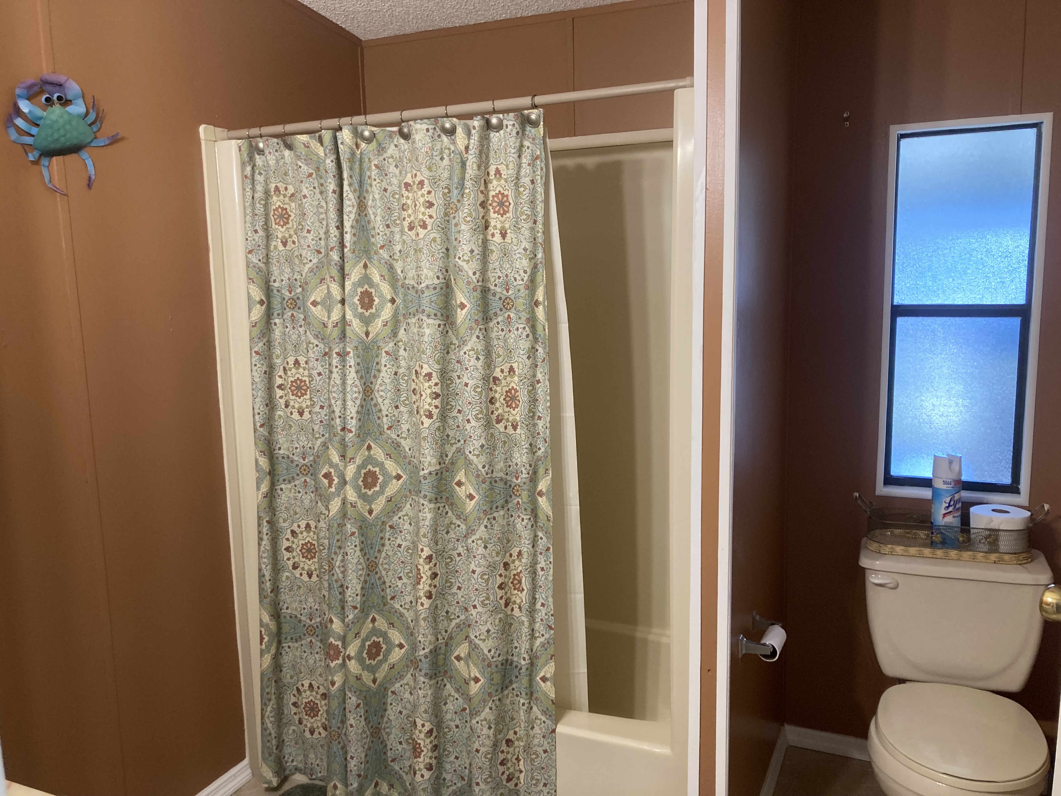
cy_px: 398
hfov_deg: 63.4
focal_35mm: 28
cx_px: 530
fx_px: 858
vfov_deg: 49.7
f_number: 1.8
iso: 160
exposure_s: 1/60
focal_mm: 3.99
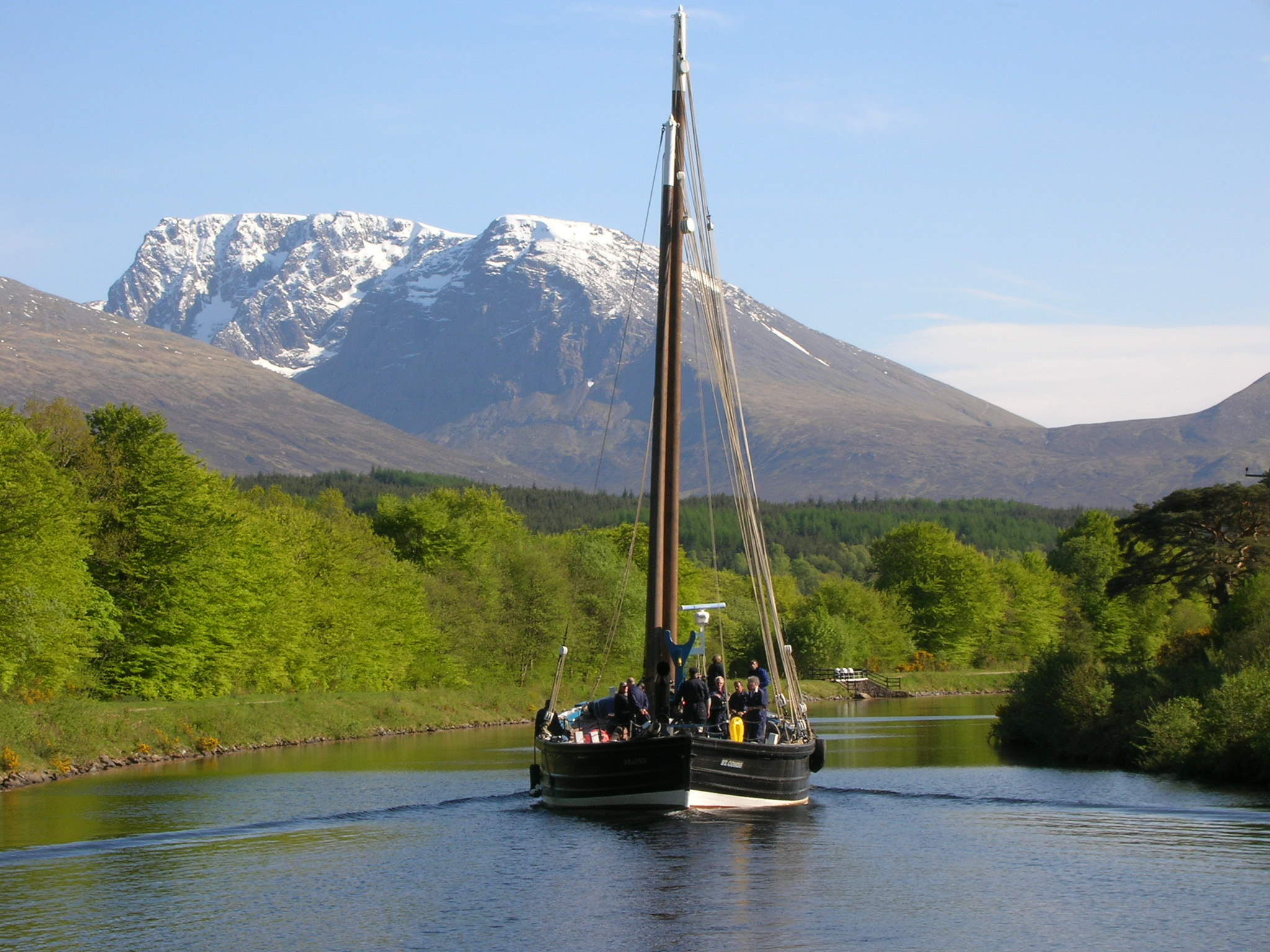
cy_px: 476
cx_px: 635
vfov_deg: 14.5
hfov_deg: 19.3
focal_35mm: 102
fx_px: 3742
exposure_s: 1/93
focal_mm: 17.1
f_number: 8.2
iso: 50
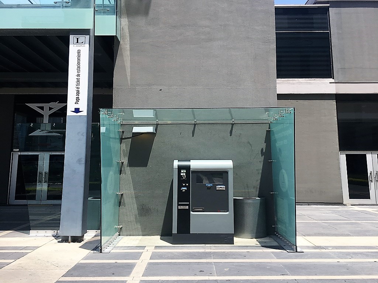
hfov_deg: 61.7
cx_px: 189
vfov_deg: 48.2
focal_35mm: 29
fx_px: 317
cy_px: 142
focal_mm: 4.15
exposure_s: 1/1374
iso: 25
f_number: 2.2
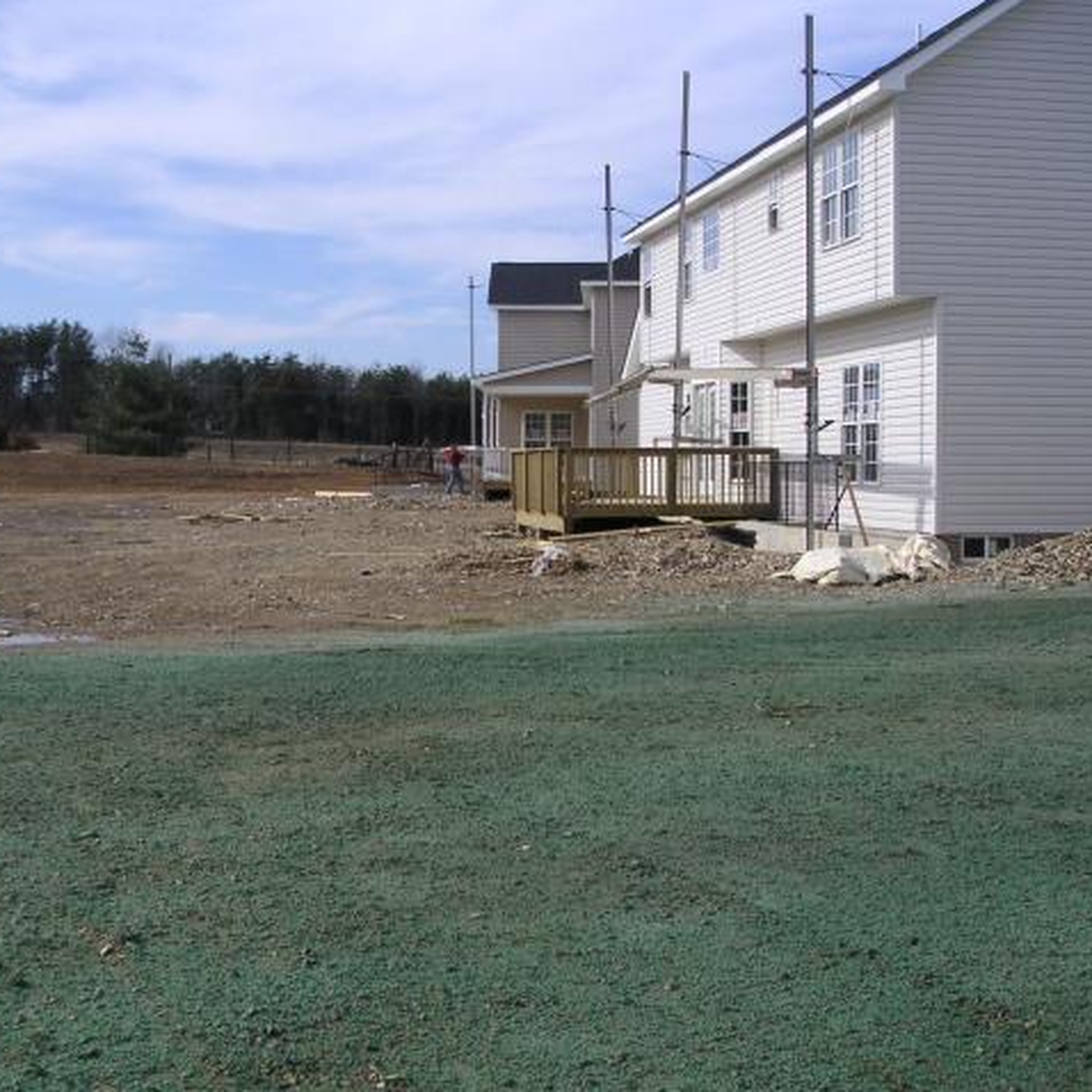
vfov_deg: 37.6
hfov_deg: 37.5
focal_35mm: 45
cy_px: 546
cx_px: 480
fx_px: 1606
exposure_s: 1/180
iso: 50
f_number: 6.7
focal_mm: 6
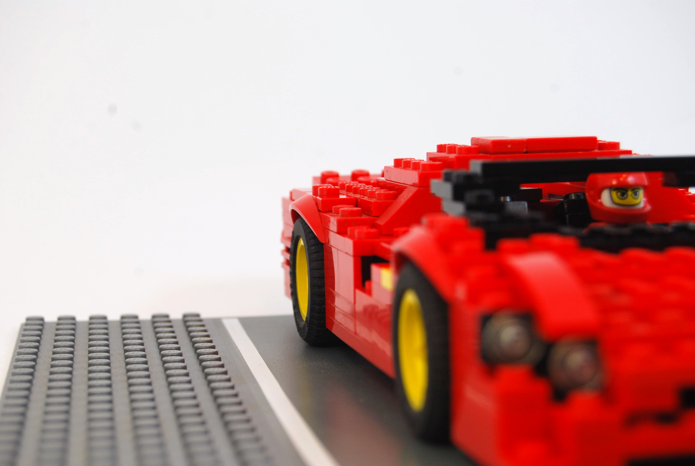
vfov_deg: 16.6
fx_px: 1595
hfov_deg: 24.6
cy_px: 233
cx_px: 348
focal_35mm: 82
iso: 180
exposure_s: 1/60
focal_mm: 55
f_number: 8
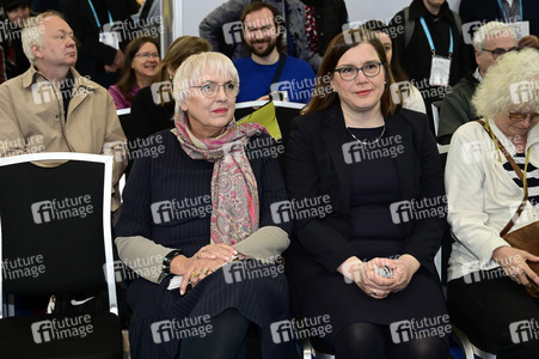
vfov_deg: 27.0
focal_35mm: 50
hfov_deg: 39.6
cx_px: 270
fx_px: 748
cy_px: 180
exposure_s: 1/200
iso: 2500
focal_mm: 50
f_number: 4.5
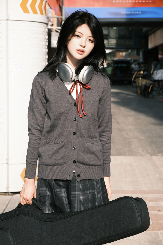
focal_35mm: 75
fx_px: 509
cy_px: 122
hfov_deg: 18.2
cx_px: 82
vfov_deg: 27.0
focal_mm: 50
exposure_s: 1/200
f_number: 5.6
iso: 200
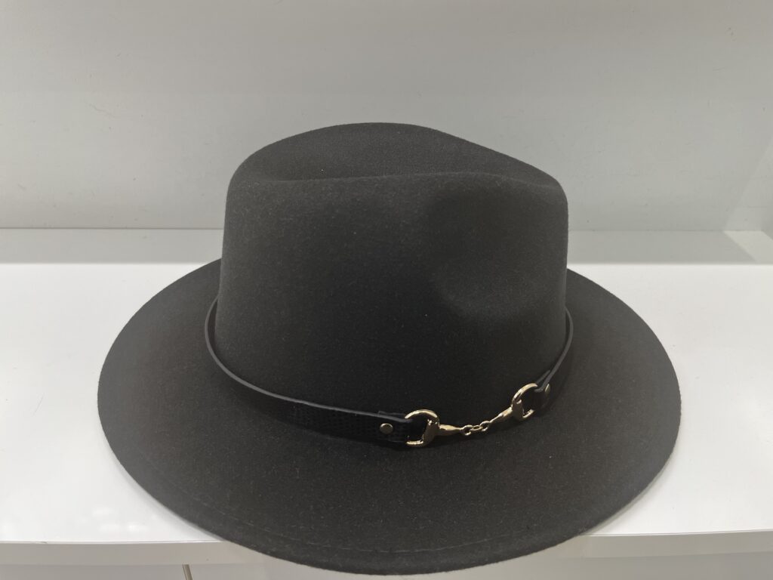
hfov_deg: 67.3
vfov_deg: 53.1
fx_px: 581
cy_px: 290
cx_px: 386
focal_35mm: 26
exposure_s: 1/120
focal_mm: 5.1
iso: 100
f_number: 1.6
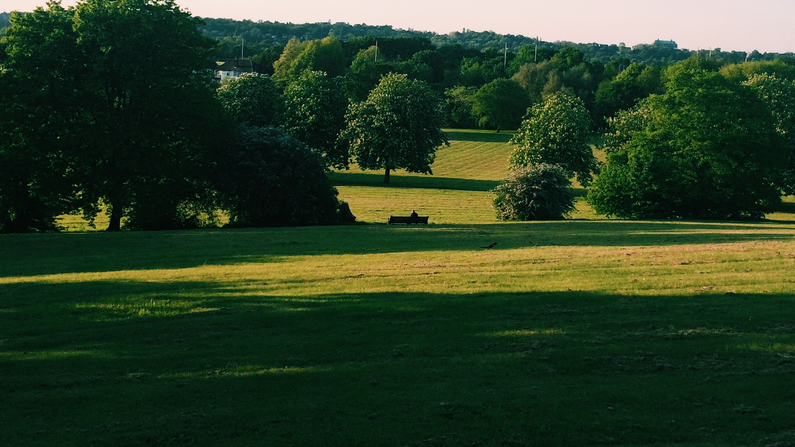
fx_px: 1054
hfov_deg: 41.2
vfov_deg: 23.7
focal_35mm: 50
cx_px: 467
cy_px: 118
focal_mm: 4.15
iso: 32
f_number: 2.2
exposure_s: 1/1053
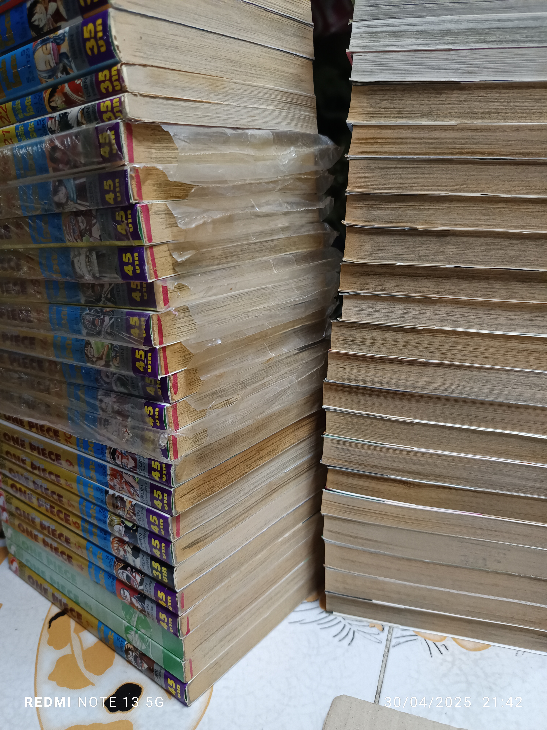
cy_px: 365
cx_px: 274
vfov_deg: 71.6
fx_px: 506
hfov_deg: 56.8
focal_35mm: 24
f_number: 1.7
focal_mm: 5.31
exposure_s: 1/25
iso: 1237
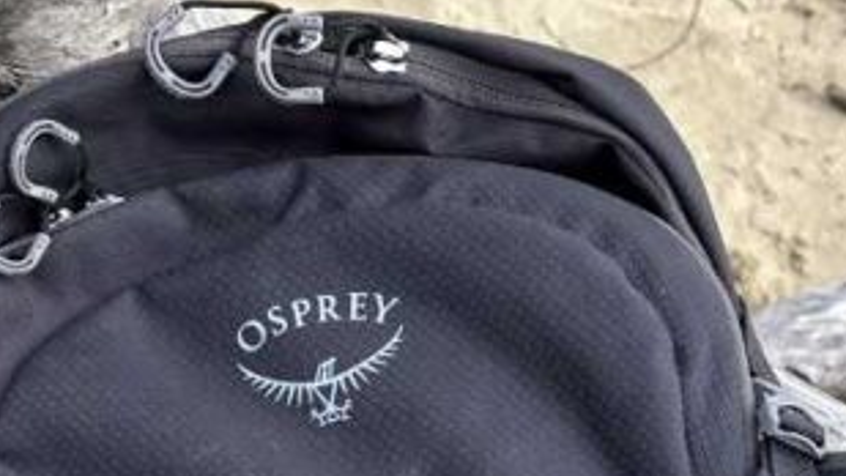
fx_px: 2109
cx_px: 208
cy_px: 692
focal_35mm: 94
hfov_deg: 22.5
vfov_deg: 12.3
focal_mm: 5.1
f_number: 1.6
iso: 50
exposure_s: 1/3049
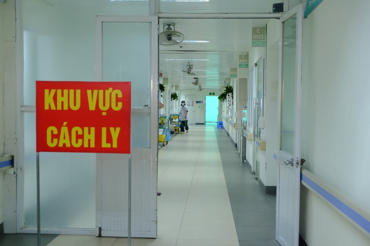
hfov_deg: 43.6
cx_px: 185
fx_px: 462
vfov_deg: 29.9
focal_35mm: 45
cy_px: 123
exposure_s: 1/100
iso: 2000
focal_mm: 30.2
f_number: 3.6
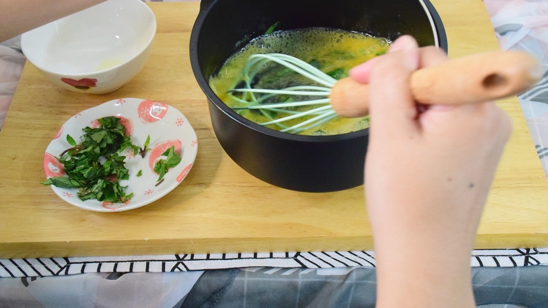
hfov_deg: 40.6
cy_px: 139
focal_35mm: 51
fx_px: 741
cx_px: 277
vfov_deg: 23.5
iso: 8000
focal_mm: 32
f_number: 8
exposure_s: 1/250
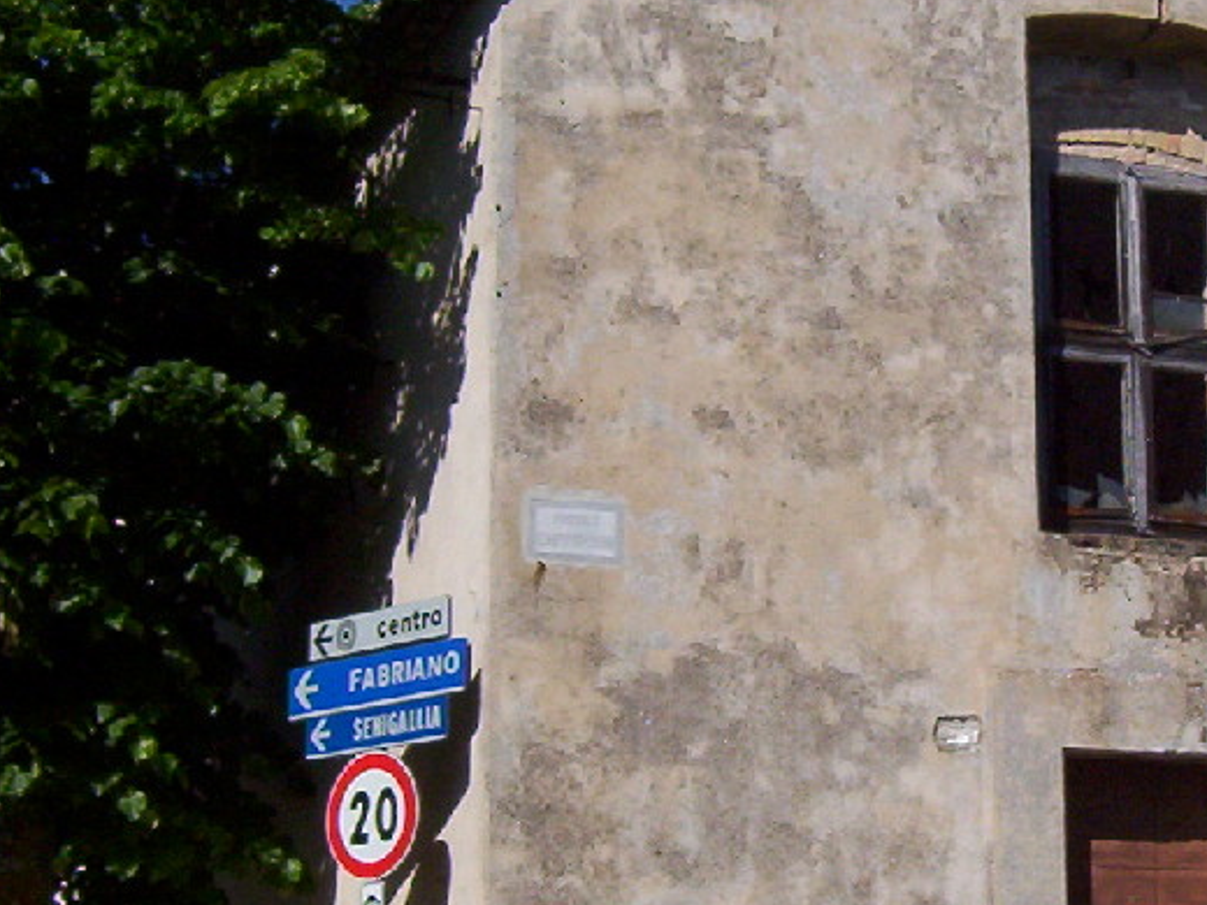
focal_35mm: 82
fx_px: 2859
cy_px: 492
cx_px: 903
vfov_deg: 18.0
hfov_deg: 23.6
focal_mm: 5.54
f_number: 5.24
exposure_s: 1/1351
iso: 100
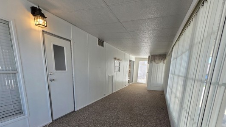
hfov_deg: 95.9
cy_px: 94
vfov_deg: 60.7
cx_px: 109
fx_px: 102
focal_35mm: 17
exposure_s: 1/120
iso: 40
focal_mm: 1.7
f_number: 2.2
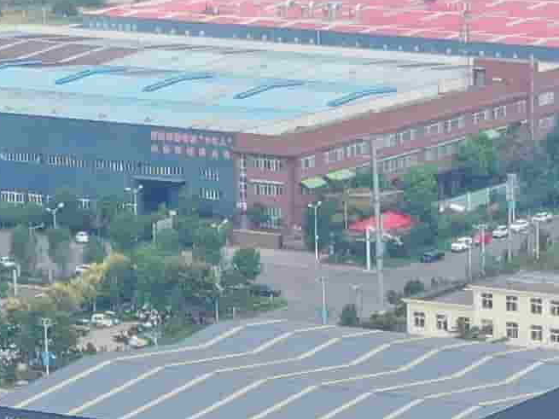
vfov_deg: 6.4
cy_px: 898
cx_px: 588
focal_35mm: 225
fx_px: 3633
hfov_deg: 8.7
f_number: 5.6
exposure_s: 1/320
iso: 100
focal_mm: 10.26
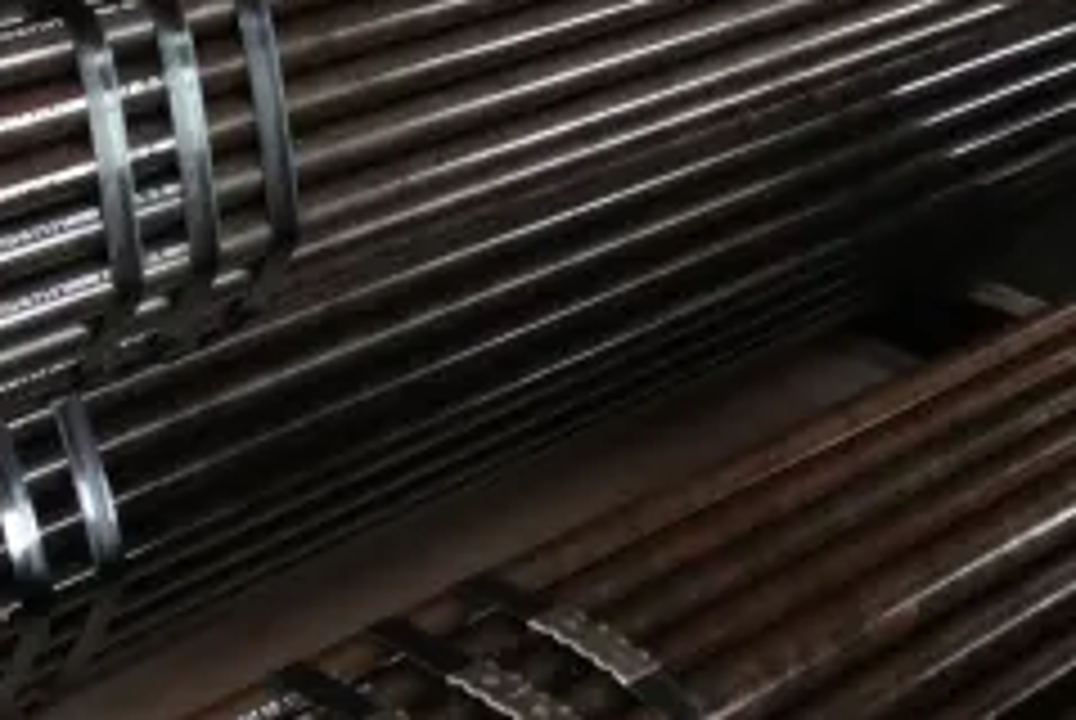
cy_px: -279
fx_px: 2574
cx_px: 464
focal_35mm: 86
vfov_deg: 15.0
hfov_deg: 23.6
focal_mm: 4.13
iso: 64
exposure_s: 1/20
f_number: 2.4
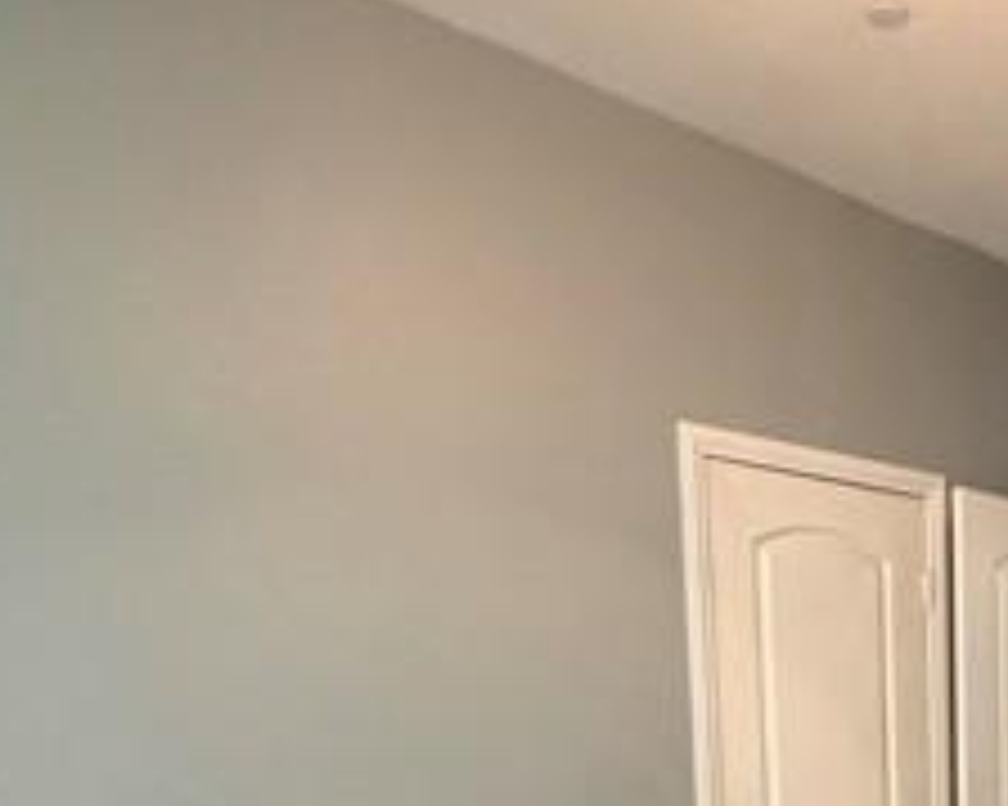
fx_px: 1163
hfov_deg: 39.9
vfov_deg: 32.8
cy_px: 914
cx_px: 1053
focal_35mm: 39
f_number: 2.2
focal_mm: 2.22
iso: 800
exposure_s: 1/60
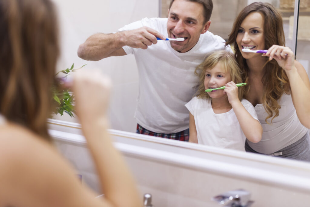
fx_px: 431
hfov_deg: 39.6
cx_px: 155
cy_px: 104
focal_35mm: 50
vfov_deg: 27.0
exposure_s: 1/60
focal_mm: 50
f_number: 2
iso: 200
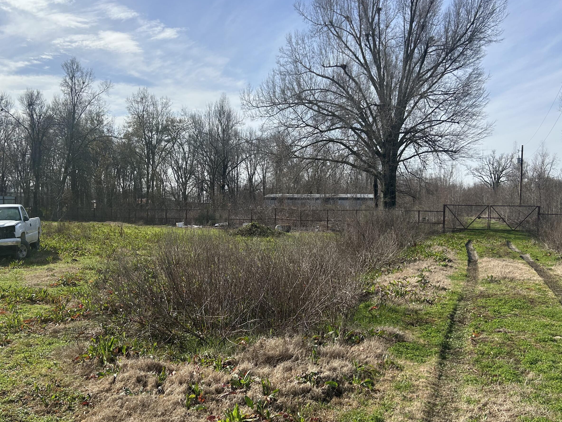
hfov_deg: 54.8
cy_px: 223
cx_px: 216
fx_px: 536
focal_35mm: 33
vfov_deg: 42.9
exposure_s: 1/5076
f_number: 1.5
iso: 50
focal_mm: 5.7
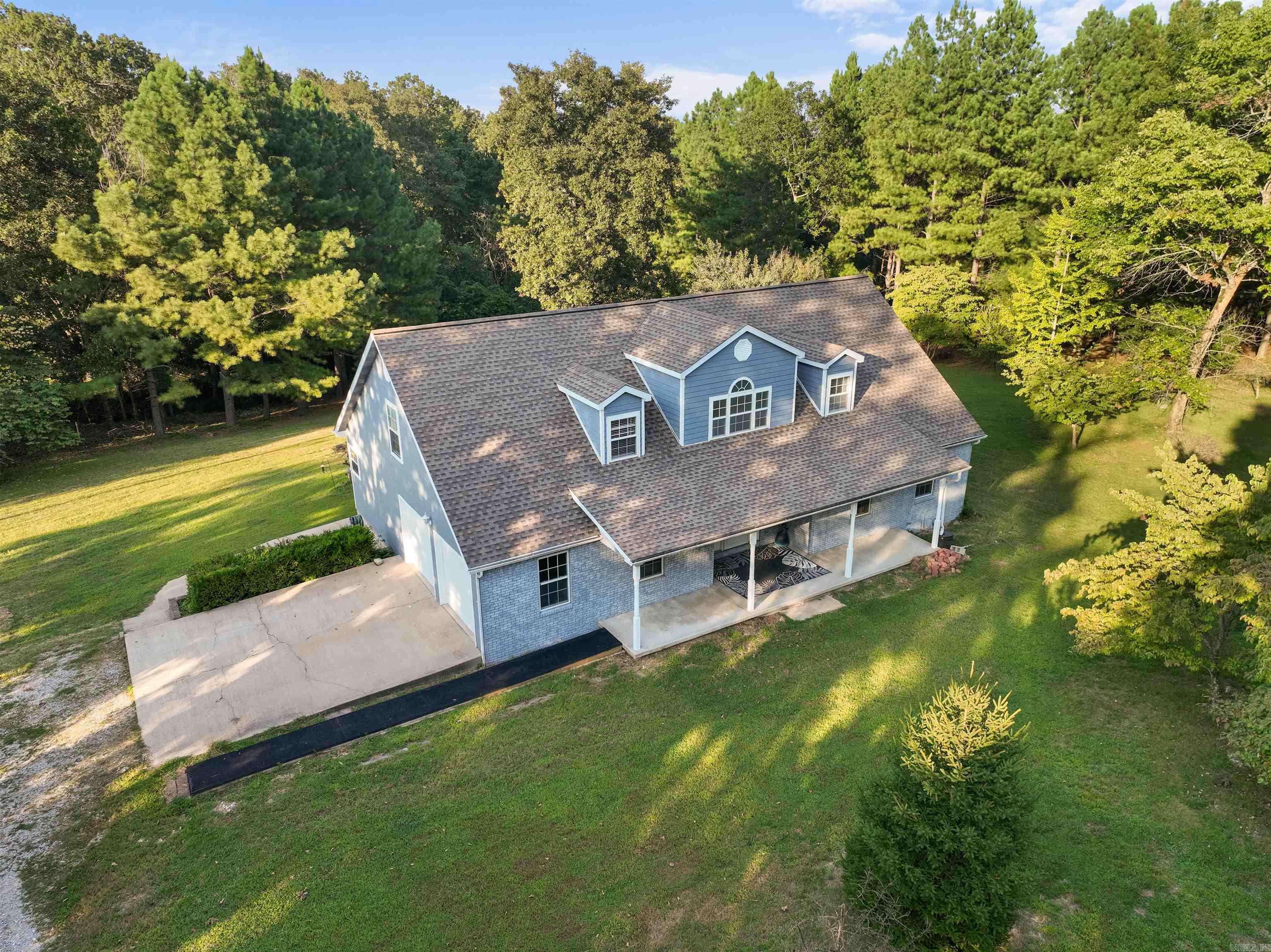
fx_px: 881
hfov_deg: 71.6
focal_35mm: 24
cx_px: 636
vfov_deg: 56.8
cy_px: 476
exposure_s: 1/500
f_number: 2.8
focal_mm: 12.29
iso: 170
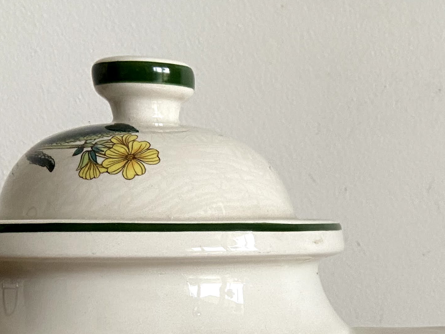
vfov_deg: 19.1
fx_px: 938
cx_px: 409
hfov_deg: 25.7
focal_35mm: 73
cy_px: 392
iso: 125
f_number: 1.8
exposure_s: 1/66
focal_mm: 4.25
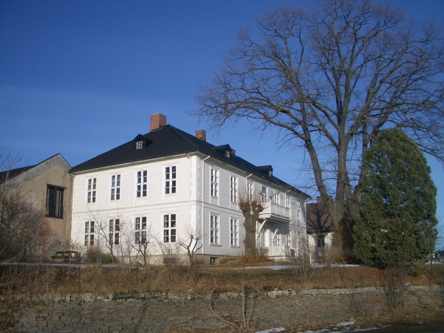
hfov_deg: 52.6
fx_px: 449
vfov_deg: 40.7
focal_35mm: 35
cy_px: 166
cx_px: 222
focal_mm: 5.8
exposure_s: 1/500
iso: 50
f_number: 4.3
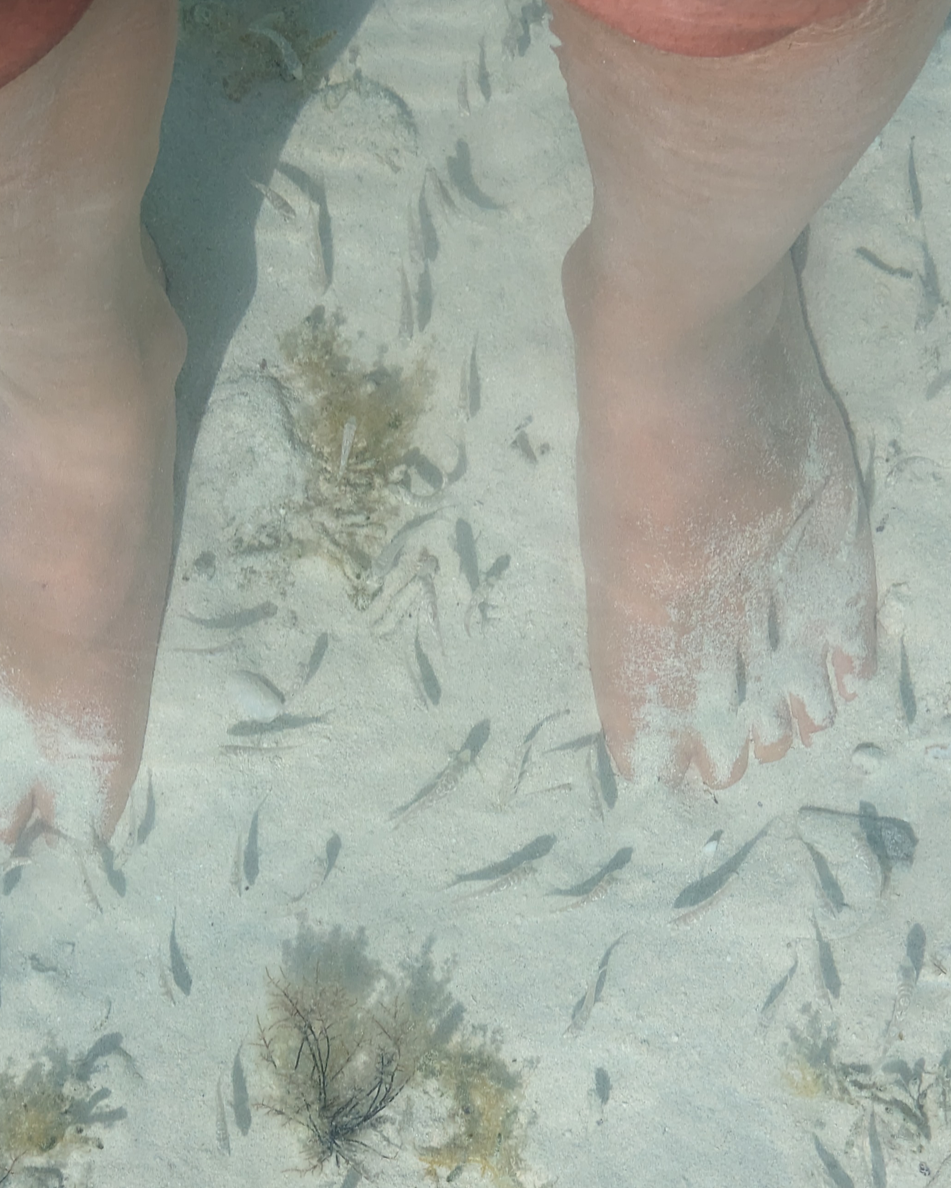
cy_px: 755
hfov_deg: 17.3
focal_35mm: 89
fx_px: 3131
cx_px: 504
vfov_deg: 21.4
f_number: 1.89
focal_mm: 5.43
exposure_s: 1/4545
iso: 74
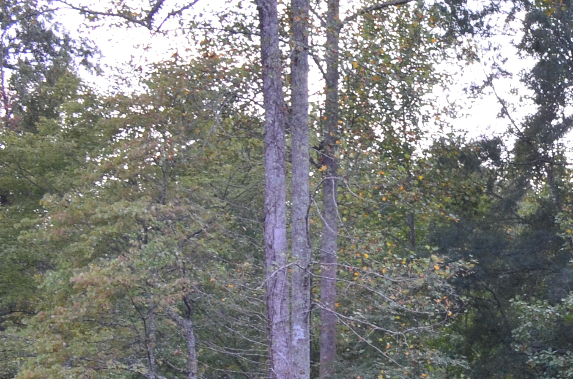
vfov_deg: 10.9
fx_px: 1906
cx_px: 937
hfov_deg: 15.4
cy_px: 601
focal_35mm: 120
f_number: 10
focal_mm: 22
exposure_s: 1/60
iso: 320
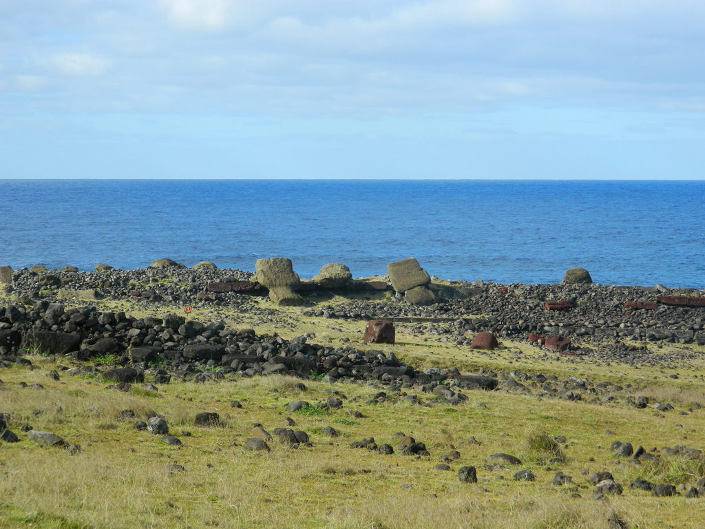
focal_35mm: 103
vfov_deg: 14.4
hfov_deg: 19.1
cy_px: 264
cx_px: 352
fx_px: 2098
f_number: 4.5
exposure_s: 1/500
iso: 110
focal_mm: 18.6
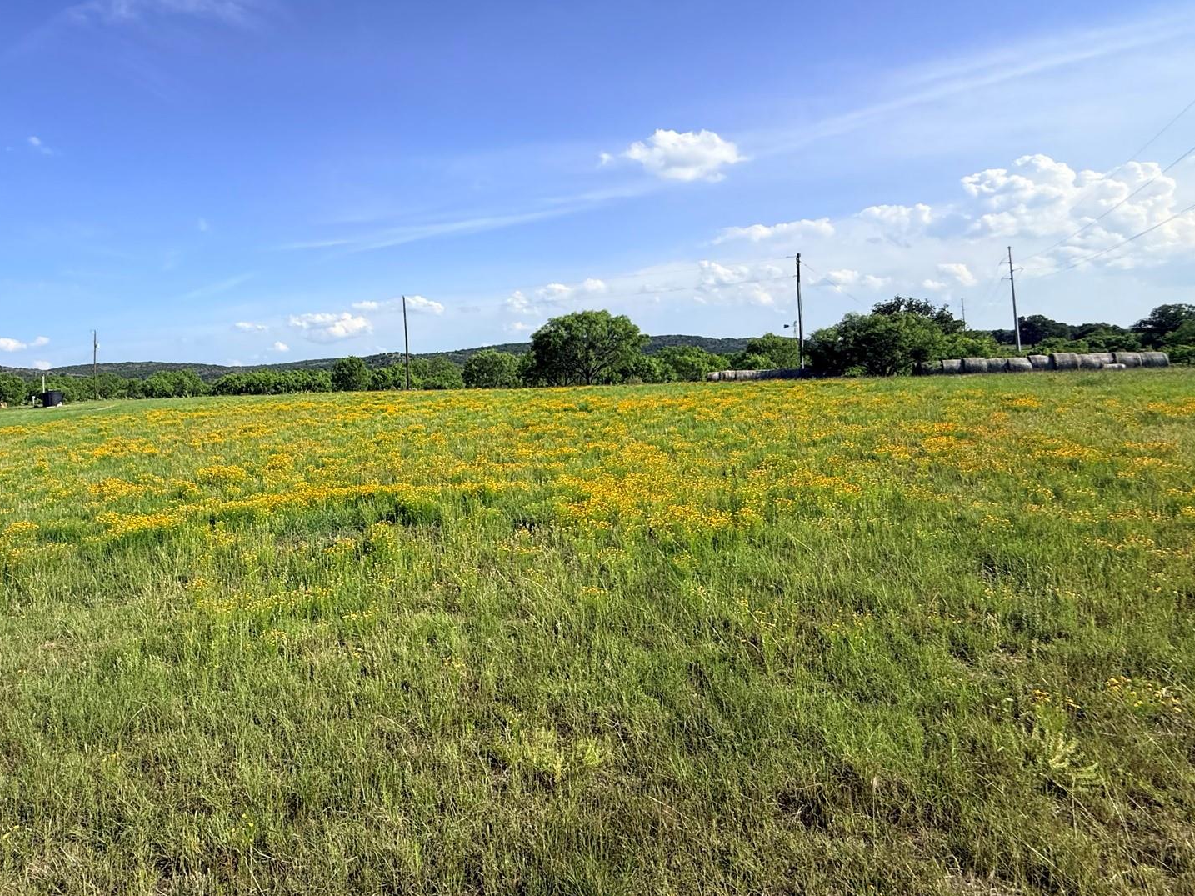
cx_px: 401
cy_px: 373
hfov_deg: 79.1
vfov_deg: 65.5
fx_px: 690
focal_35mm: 20
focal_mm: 2.22
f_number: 2.2
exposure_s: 1/2611
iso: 50
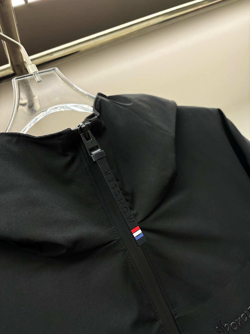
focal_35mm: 26
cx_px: 125
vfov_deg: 67.3
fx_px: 250
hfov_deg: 53.1
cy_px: 167
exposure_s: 1/100
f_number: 1.6
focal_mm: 5.96
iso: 200
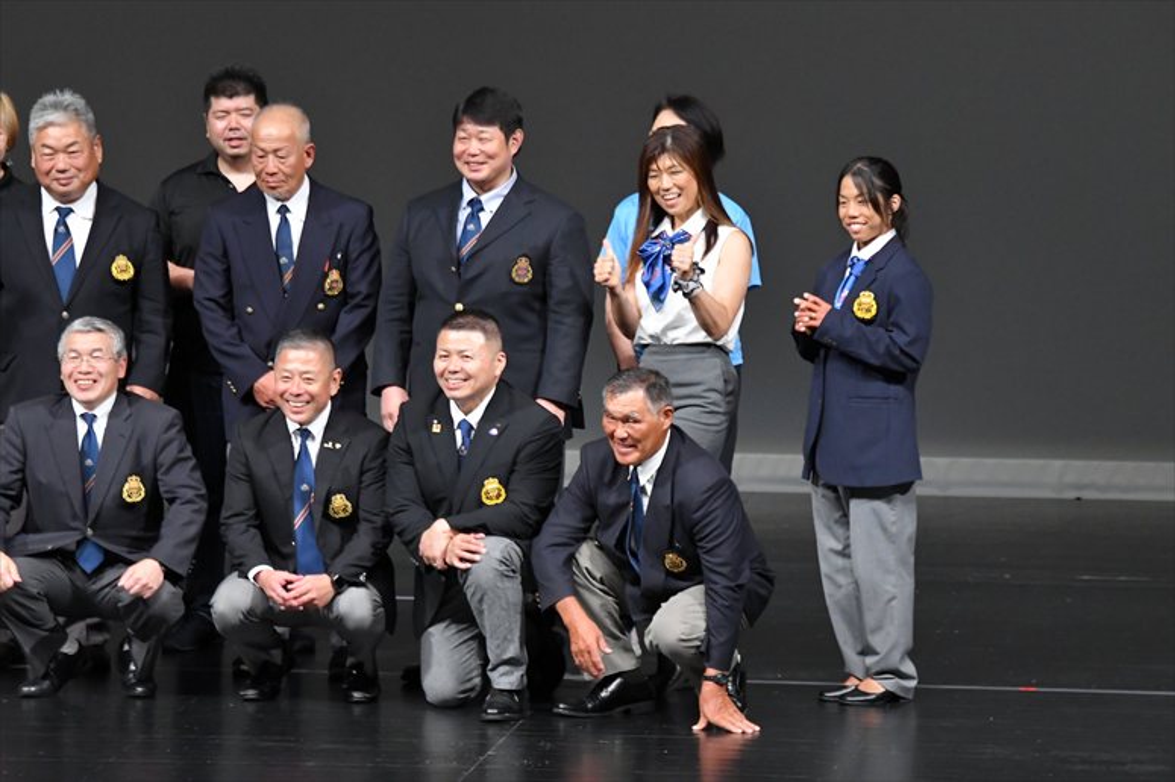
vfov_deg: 5.1
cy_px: 391
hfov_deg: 7.6
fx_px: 8808
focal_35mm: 270
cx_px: 588
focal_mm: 180
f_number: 5.6
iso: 4000
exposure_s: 1/400
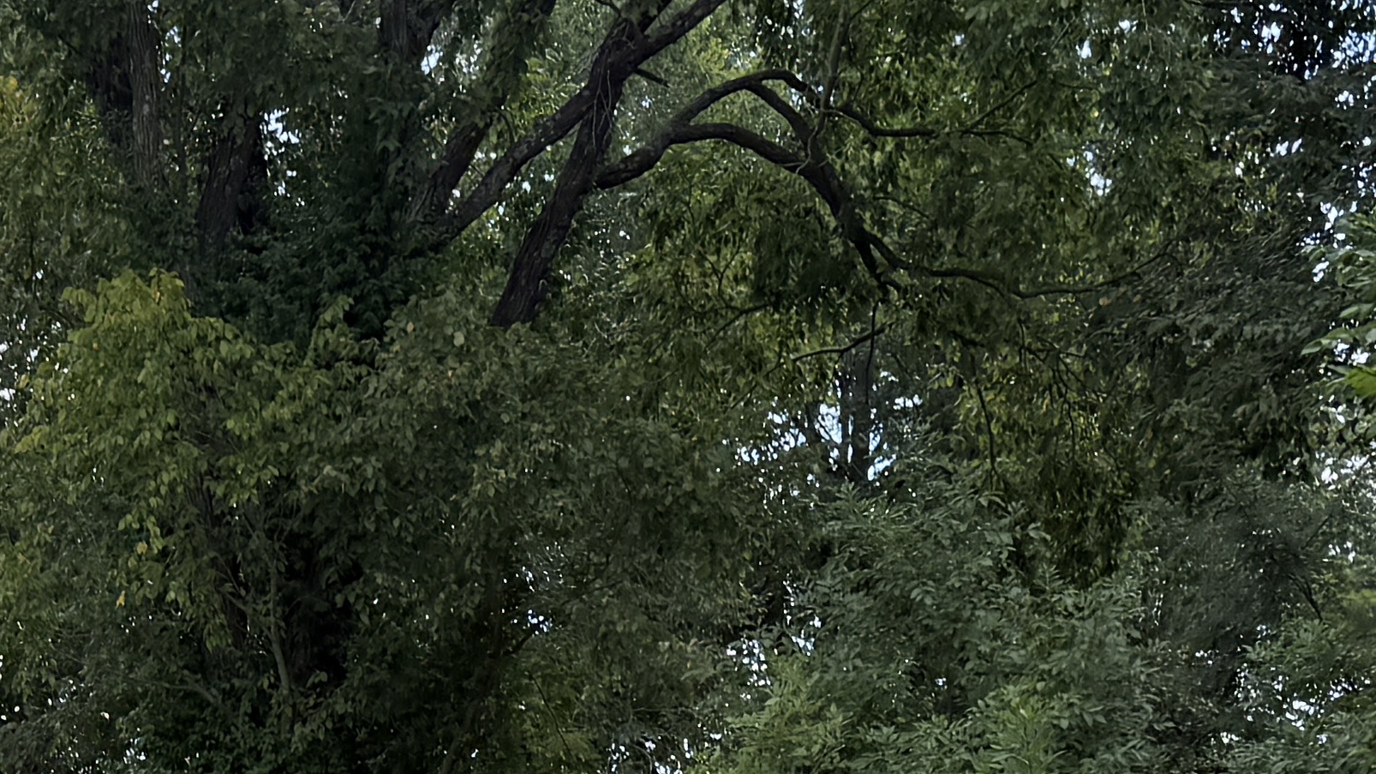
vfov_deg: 12.3
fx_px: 3393
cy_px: 1200
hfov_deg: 21.1
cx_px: -345
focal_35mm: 93
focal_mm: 6.76
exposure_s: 1/683
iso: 80
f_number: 1.78
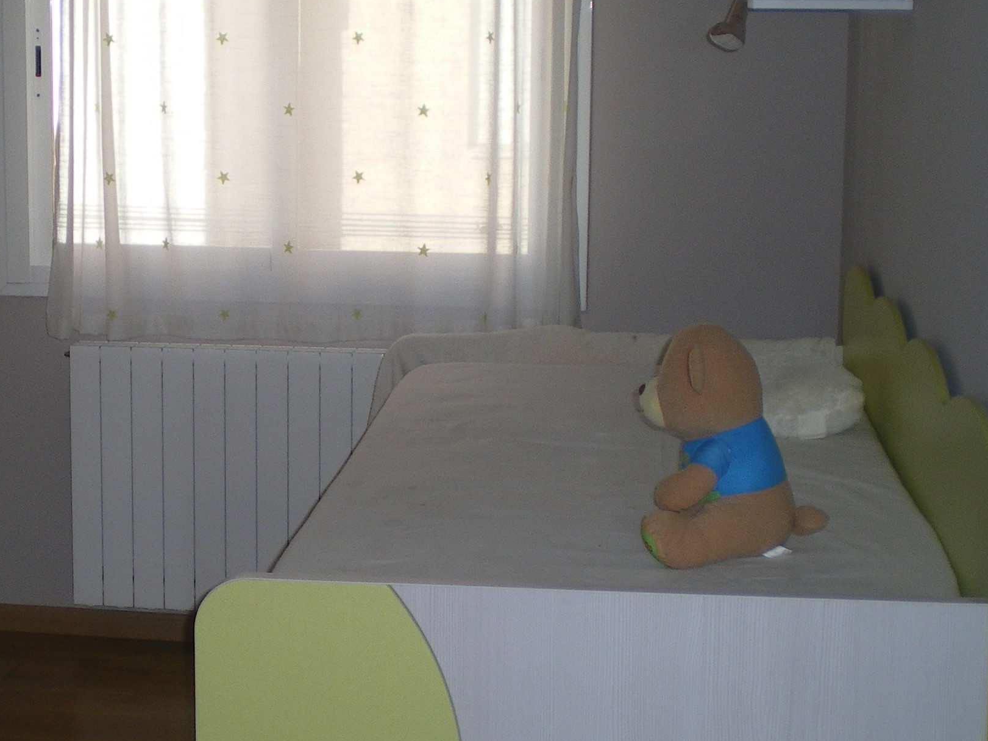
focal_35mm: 72
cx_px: 249
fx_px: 2055
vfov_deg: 20.4
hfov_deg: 26.7
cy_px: 325
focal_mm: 6.3
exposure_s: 1/160
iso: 64
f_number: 3.1
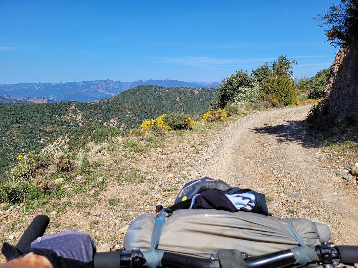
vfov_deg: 53.1
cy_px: 134
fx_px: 269
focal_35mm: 26
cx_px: 179
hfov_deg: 67.3
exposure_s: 1/2558
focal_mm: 5.4
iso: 40
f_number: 1.8
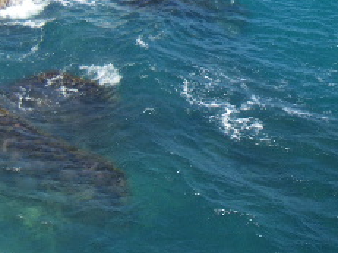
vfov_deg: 14.9
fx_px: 947
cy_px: -13
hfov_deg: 17.4
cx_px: -225
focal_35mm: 97
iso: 50
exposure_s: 1/160
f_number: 4.2
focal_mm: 5
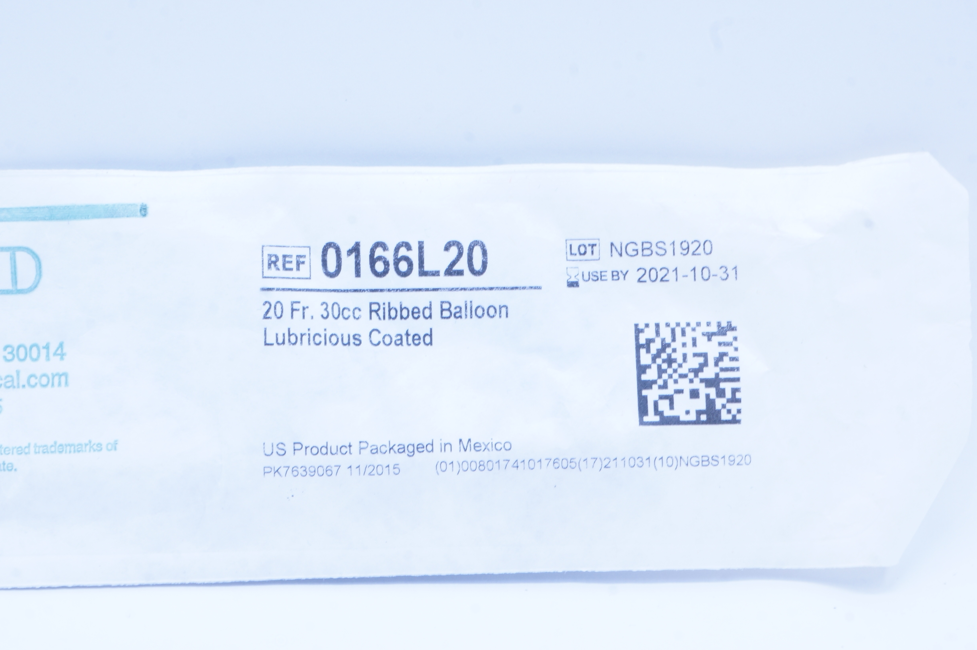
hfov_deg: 24.6
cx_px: 488
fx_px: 2237
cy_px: 325
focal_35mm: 82
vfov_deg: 16.5
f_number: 14
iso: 400
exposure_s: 1/10
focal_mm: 55
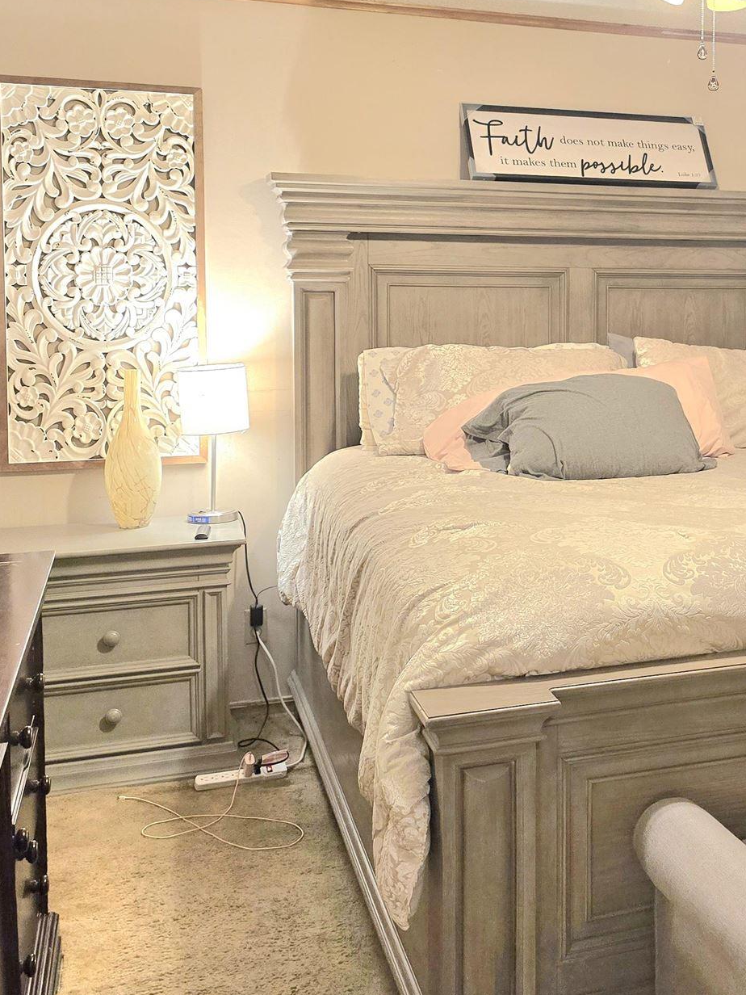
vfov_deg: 43.5
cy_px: 365
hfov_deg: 32.4
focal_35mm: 43
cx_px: 631
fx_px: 1236
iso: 500
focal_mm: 6.3
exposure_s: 1/120
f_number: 1.7
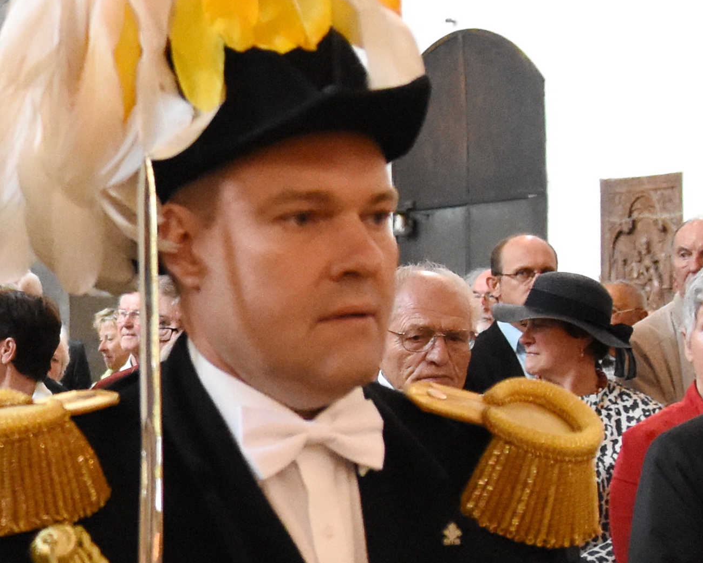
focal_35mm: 115
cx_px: -139
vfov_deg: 13.4
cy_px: 390
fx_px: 2392
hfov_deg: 16.1
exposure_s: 1/250
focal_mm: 18
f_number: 2.8
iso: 3200
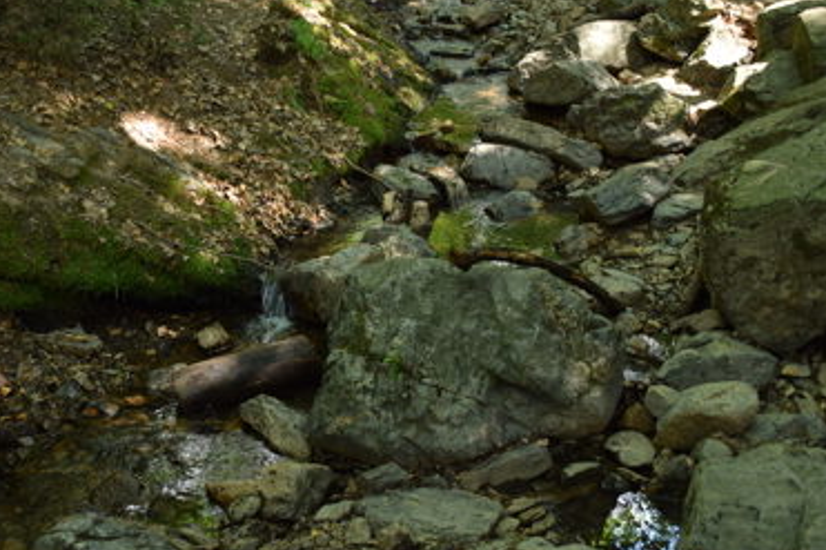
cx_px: 401
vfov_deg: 24.6
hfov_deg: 36.3
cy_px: 268
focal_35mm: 55
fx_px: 1261
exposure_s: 1/20
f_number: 5.6
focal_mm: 34
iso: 160
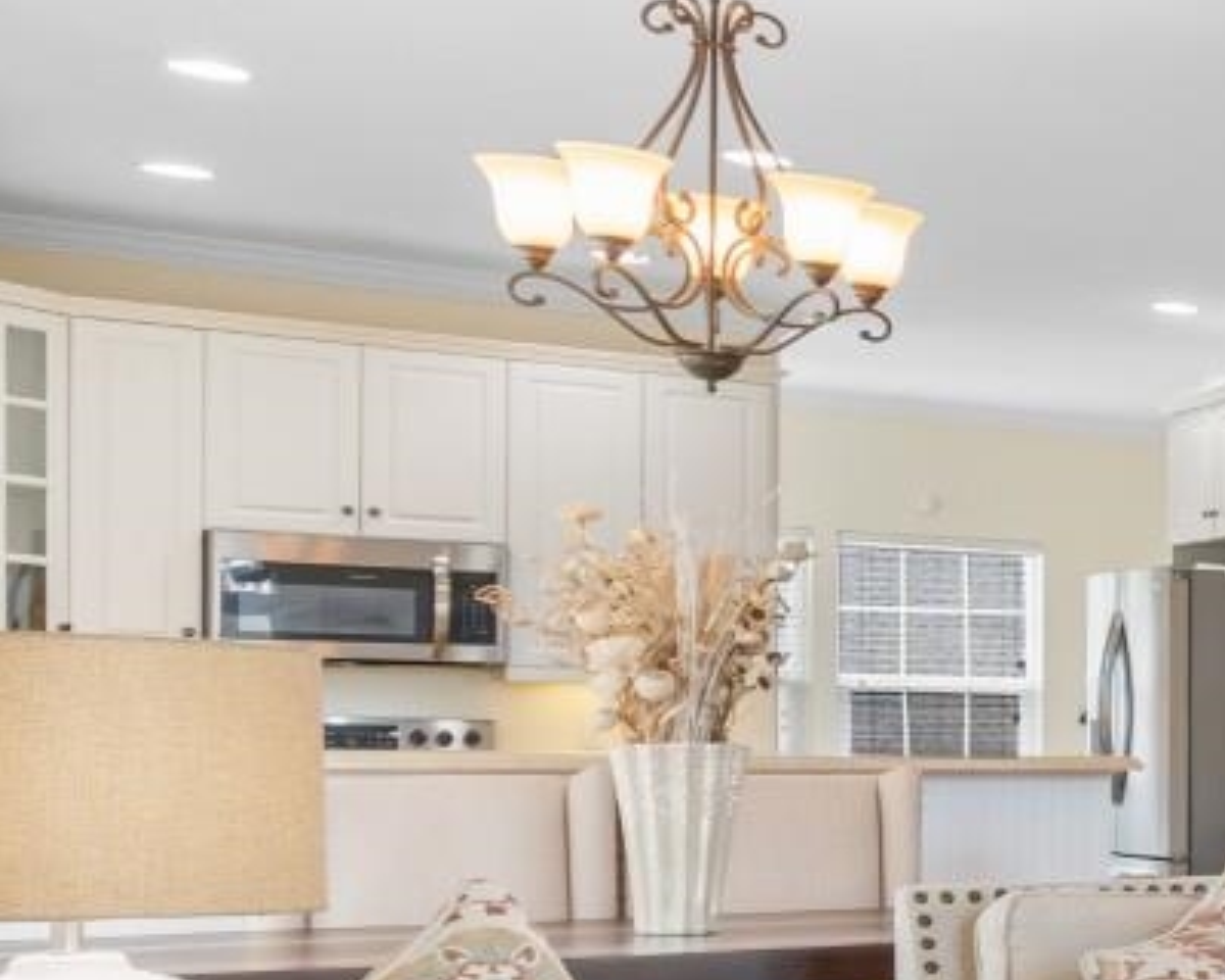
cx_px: 2306
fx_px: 2067
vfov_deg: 26.3
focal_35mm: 57
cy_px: 763
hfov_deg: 20.5
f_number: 4.5
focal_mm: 10
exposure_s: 1/8
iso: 100
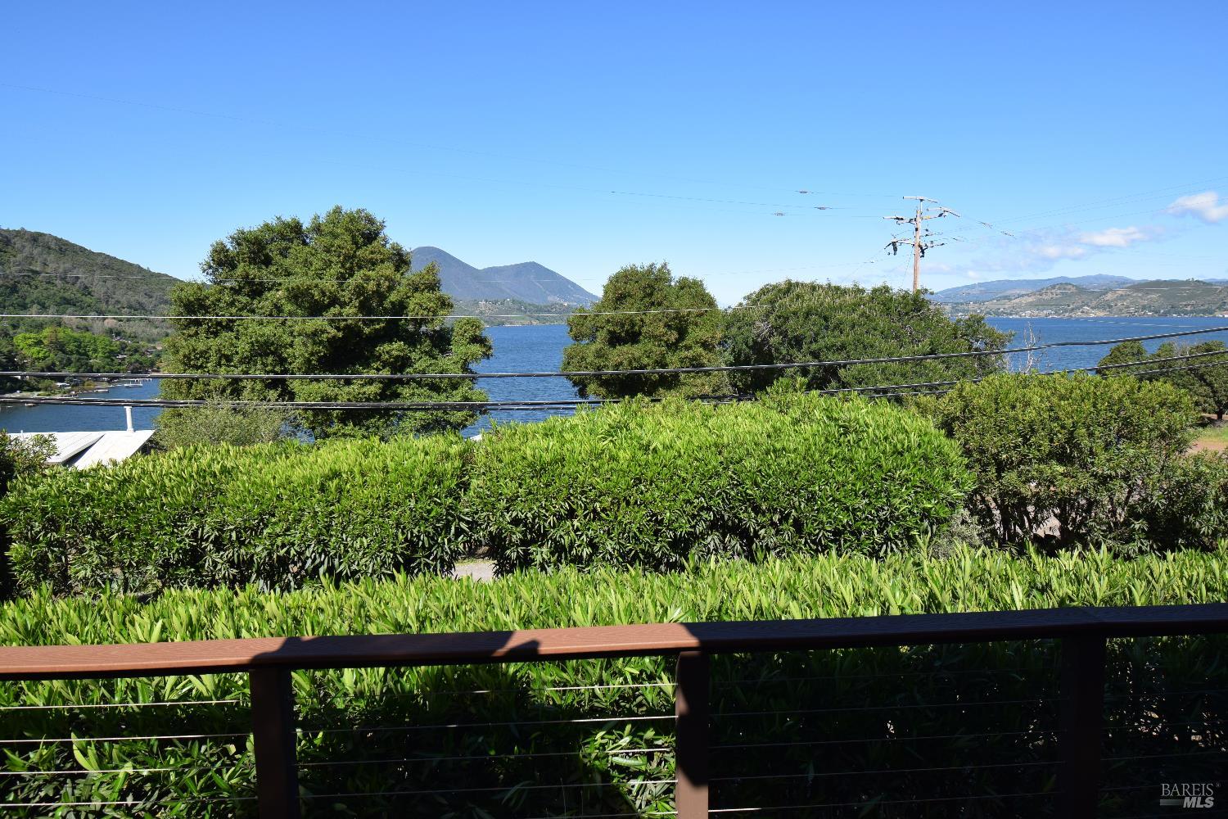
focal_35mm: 21
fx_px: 716
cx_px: 614
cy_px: 410
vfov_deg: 59.5
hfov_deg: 81.2
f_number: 9
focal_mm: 14
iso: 200
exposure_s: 1/320
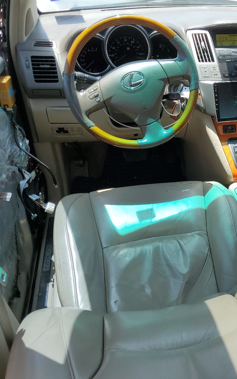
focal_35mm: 37
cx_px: 228
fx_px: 382
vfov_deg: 52.7
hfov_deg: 32.2
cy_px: 190
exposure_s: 1/769
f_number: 1.5
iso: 50
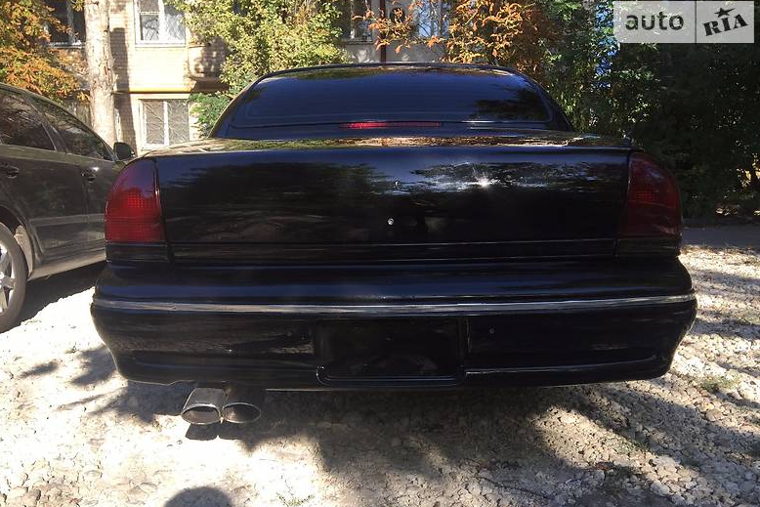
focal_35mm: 31
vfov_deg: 42.3
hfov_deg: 60.3
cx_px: 378
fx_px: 655
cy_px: 282
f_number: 2.2
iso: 32
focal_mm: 4.2
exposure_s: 1/694
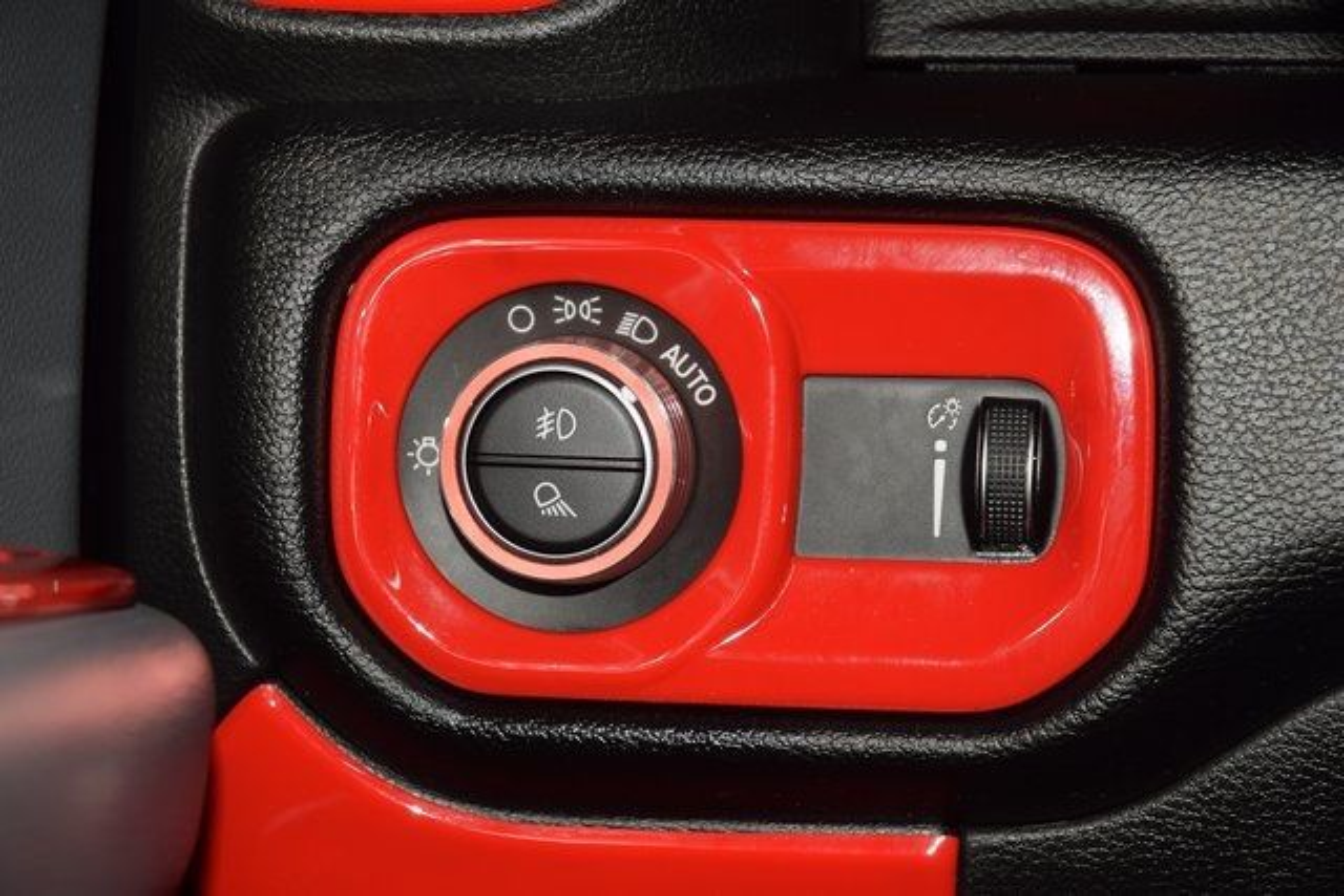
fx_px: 3921
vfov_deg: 13.0
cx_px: 672
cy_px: 448
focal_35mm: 105
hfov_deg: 19.5
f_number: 8
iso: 100
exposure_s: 1/125
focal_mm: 70
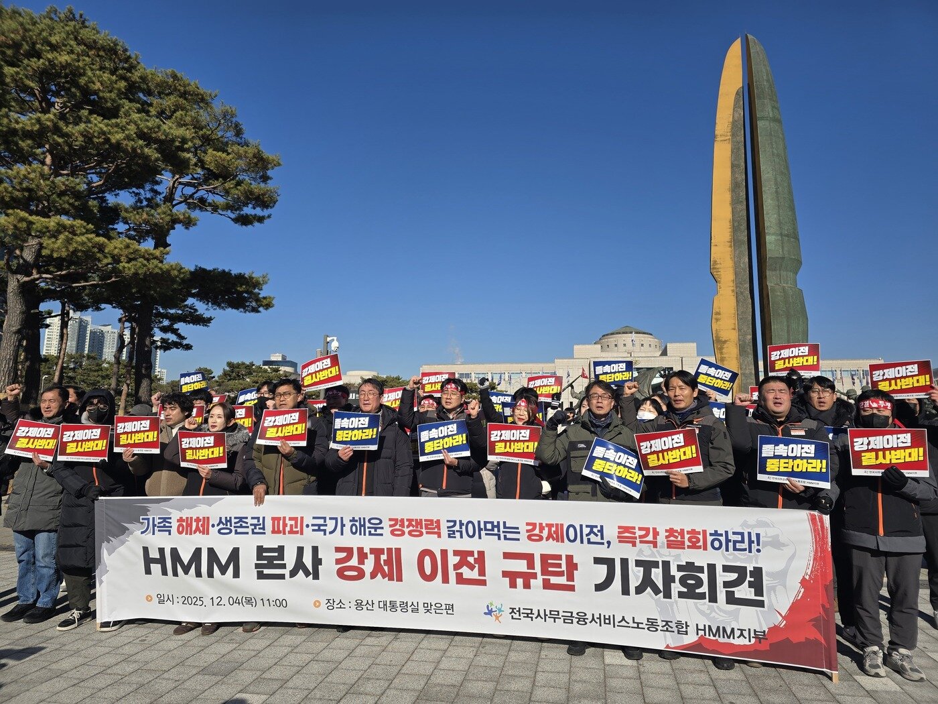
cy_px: 352
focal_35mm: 23
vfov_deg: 58.9
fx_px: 623
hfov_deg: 73.9
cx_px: 469
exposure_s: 1/1314
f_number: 1.7
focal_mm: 6.3
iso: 12
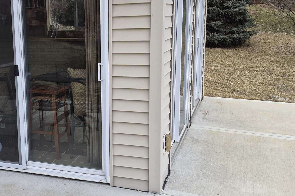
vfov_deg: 28.1
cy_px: 97
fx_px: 393
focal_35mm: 48
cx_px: 78
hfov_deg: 40.1
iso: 80
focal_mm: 5.4
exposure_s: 1/706
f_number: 1.8
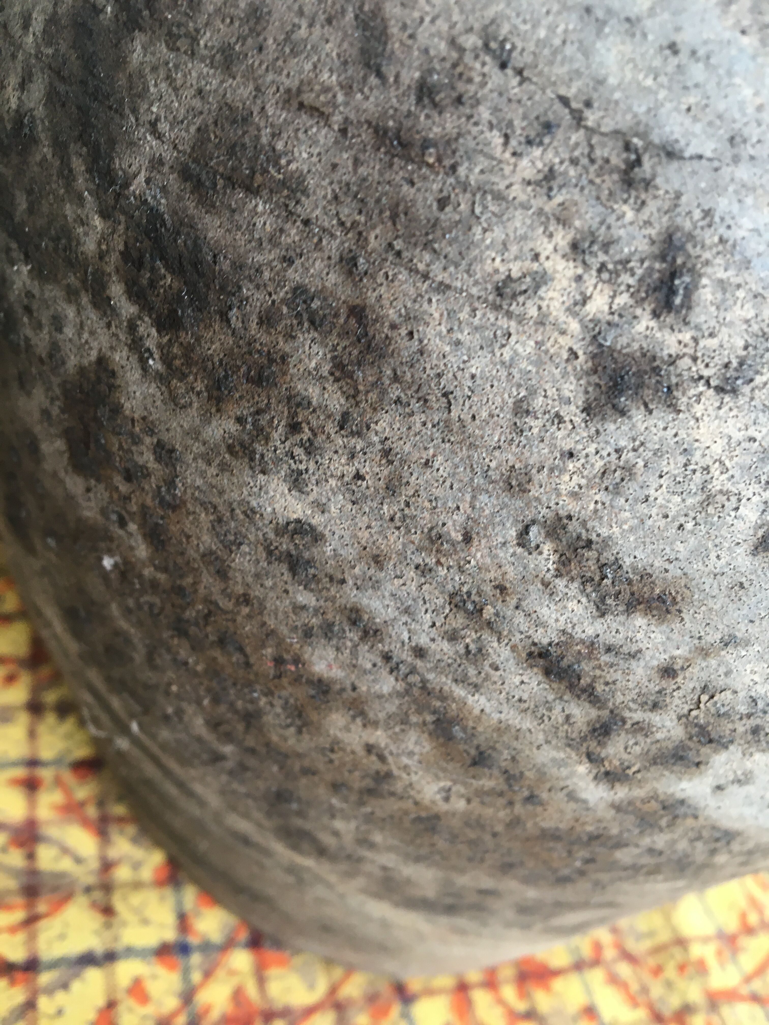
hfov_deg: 48.2
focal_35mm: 29
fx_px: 859
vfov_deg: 61.7
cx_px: 384
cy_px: 512
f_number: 2.2
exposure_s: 1/33
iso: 100
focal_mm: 4.15
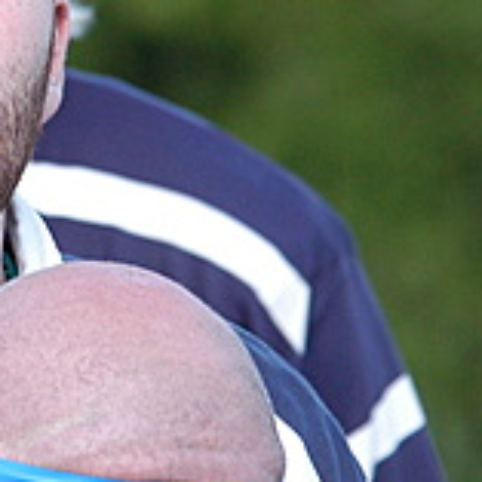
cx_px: -138
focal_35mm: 1244
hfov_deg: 1.4
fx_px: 19597
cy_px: -9
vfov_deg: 1.4
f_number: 6.3
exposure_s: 1/640
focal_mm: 240
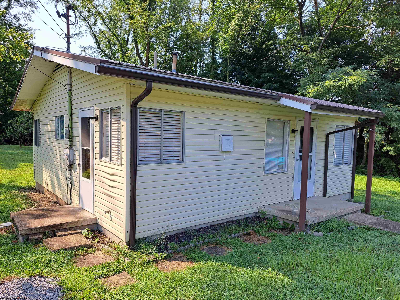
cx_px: 200
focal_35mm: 24
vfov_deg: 56.8
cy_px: 150
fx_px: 277
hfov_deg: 71.6
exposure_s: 1/649
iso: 50
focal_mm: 5.23
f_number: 1.8
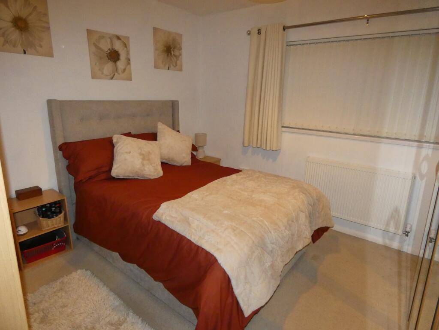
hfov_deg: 81.7
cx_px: 220
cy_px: 165
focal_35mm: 20
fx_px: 254
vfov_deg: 66.0
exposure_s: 1/125
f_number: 2.8
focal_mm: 3.6
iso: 800
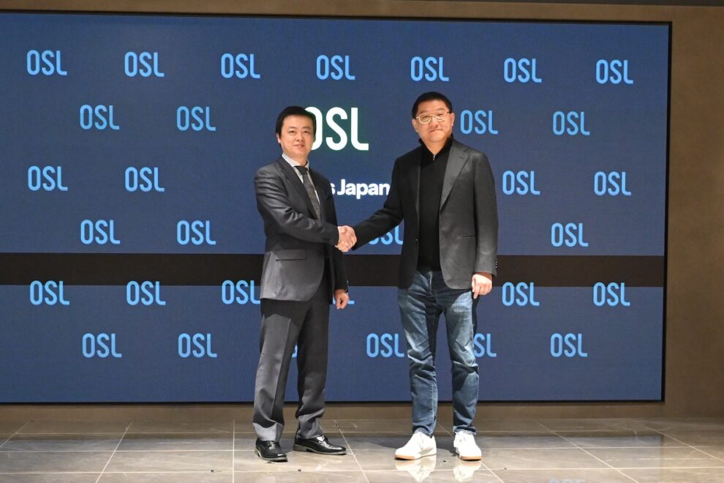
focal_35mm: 41
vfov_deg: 32.4
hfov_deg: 47.2
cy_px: 242
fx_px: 830
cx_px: 362
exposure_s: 1/60
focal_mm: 27.5
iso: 4500
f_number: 4.5
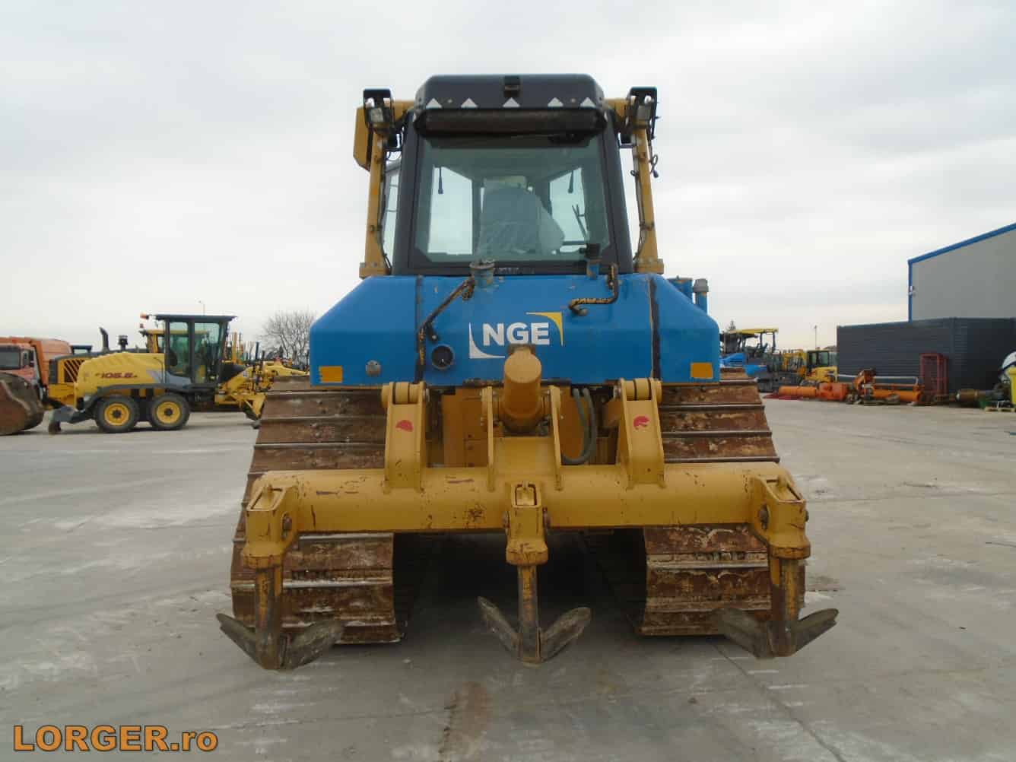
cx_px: 508
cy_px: 381
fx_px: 763
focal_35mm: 26
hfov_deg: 67.3
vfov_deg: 53.1
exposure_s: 1/640
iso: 100
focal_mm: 4.6
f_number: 3.2
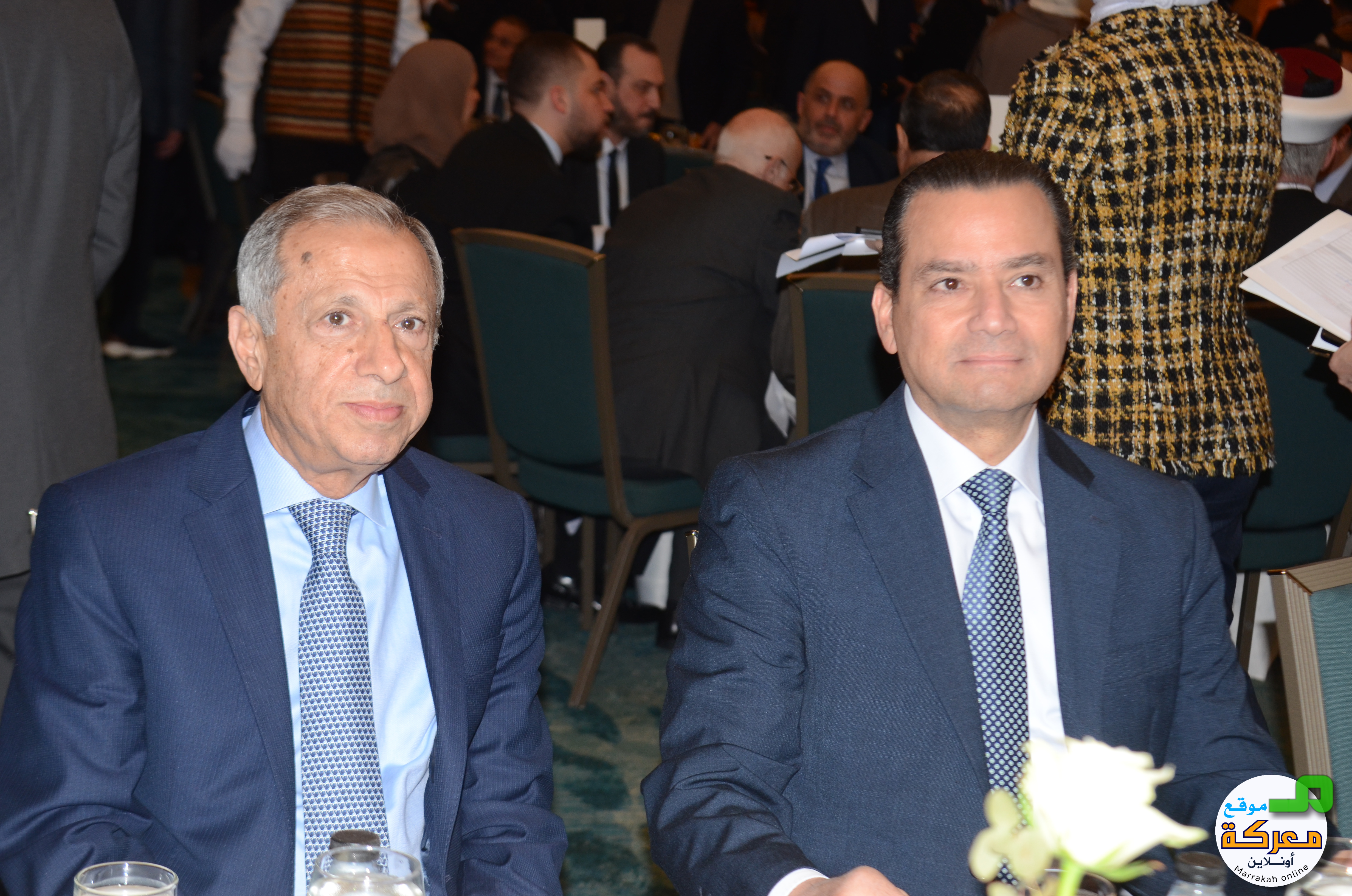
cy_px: 448
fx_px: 2698
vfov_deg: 18.8
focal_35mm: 72
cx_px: 676
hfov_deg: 28.1
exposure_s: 1/250
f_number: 4.5
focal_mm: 48
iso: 500
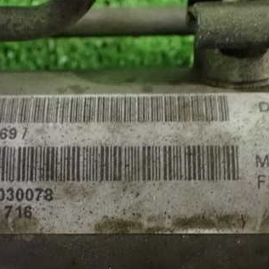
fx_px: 739
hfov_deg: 20.6
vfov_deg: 20.6
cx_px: 108
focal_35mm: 84
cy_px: 175
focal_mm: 9.01
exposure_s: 1/20
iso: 1600
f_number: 3.2
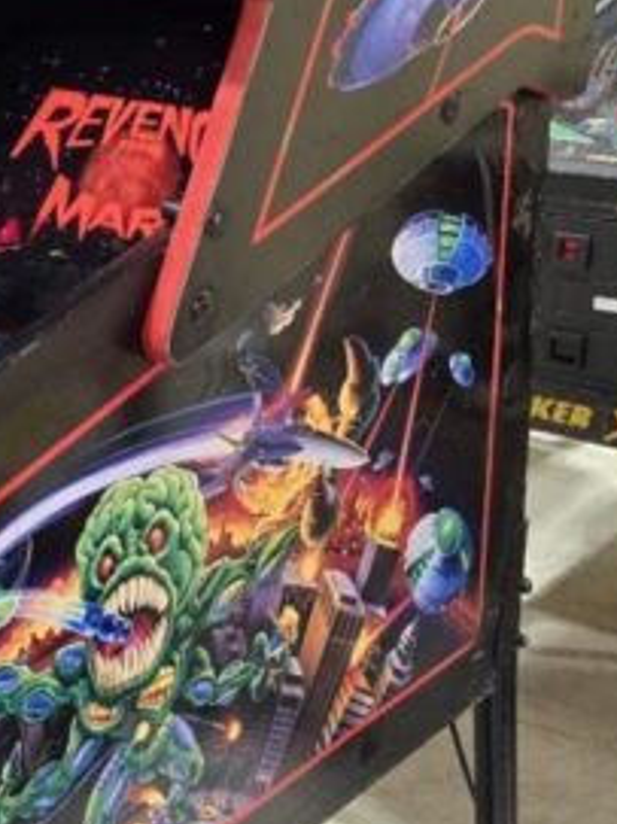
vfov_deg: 28.4
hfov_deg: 19.6
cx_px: -225
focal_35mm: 68
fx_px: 1617
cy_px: 261
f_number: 1.7
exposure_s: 1/100
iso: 160
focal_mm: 6.3
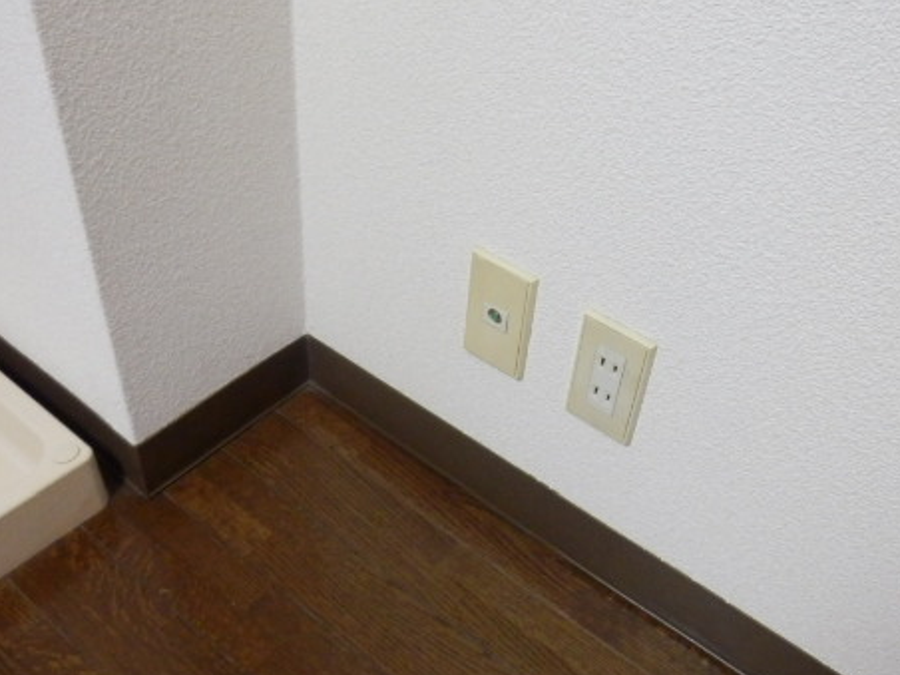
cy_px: 255
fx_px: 884
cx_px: 530
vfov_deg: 41.5
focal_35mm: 34
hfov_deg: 53.7
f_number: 3
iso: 800
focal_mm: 4.2
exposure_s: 1/20
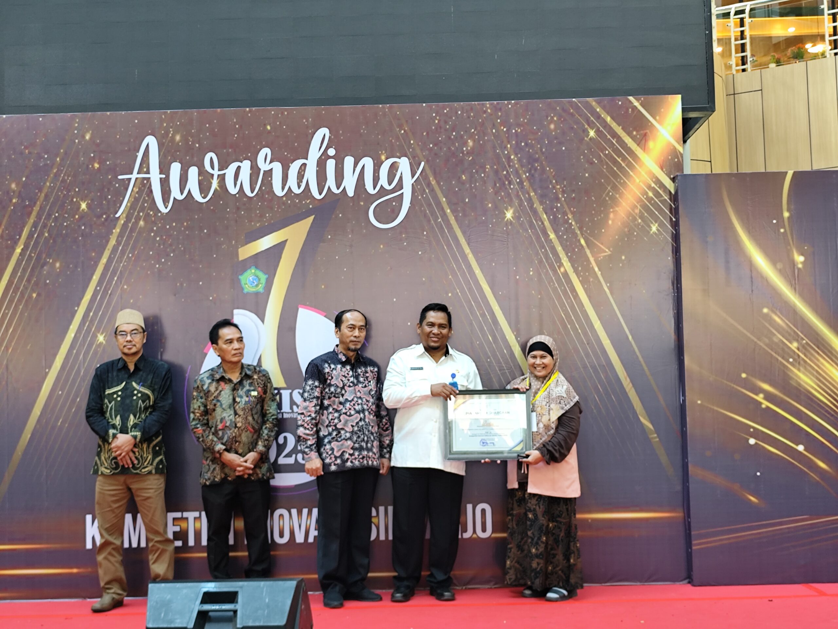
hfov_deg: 41.2
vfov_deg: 31.5
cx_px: 419
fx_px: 1114
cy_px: 314
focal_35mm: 46
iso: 200
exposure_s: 1/25
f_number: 1.65
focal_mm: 6.19
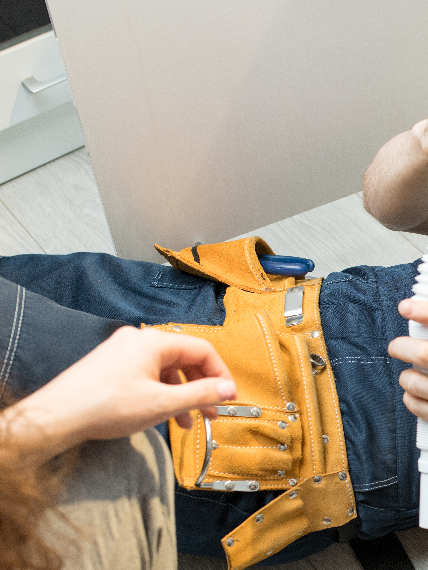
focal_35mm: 87
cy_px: 384
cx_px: 496
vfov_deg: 22.4
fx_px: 1434
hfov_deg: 16.4
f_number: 4
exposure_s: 1/160
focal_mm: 35
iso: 800
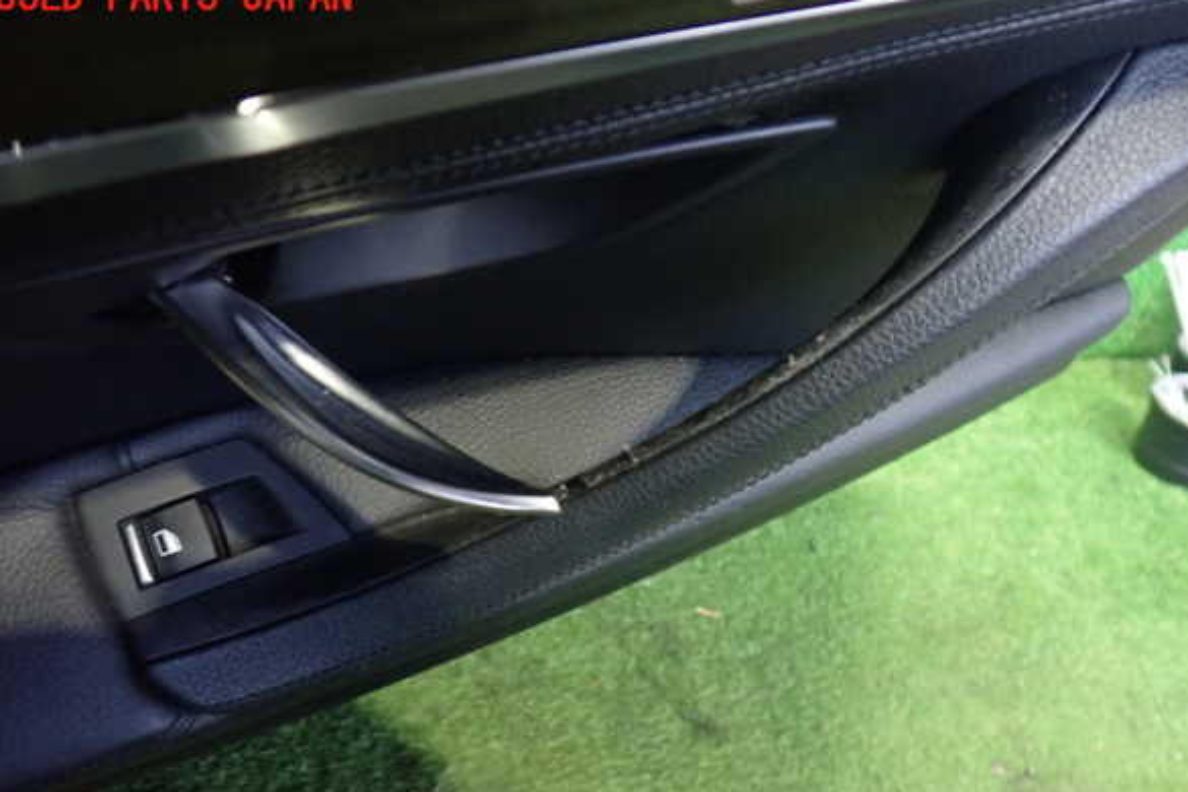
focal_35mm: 32
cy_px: 428
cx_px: 593
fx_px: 1056
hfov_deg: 58.7
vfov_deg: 41.1
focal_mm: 5.4
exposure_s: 1/25
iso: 800
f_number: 2.3
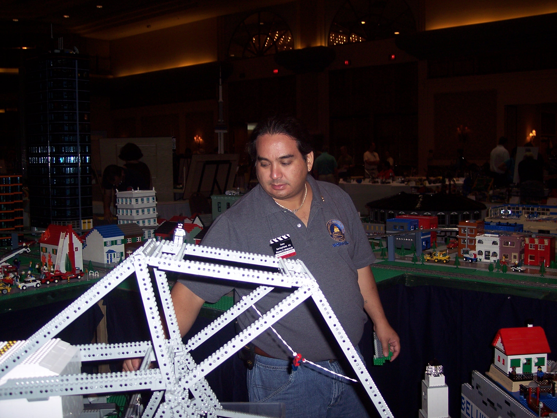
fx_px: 628
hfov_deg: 47.9
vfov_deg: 36.8
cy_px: 209
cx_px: 278
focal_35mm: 39
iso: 100
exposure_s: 1/60
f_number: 2.8
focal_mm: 8
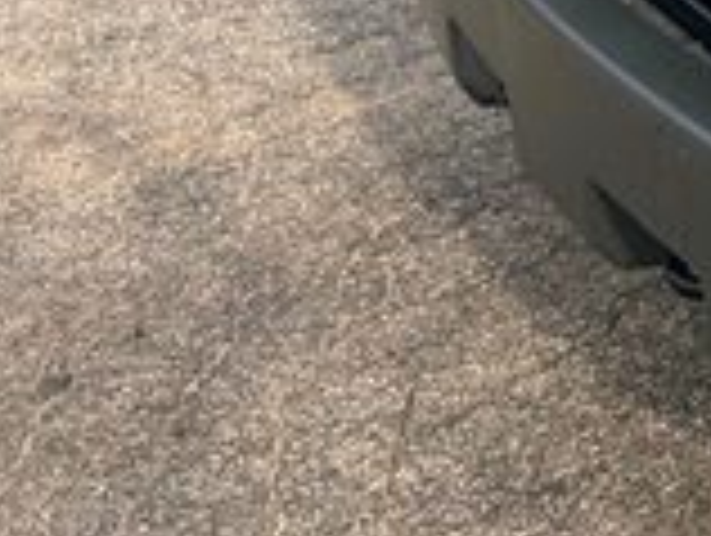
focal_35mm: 105
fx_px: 2160
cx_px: 1197
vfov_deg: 12.5
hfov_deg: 16.3
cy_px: -536
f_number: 1.5
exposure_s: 1/769
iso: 50
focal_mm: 5.7
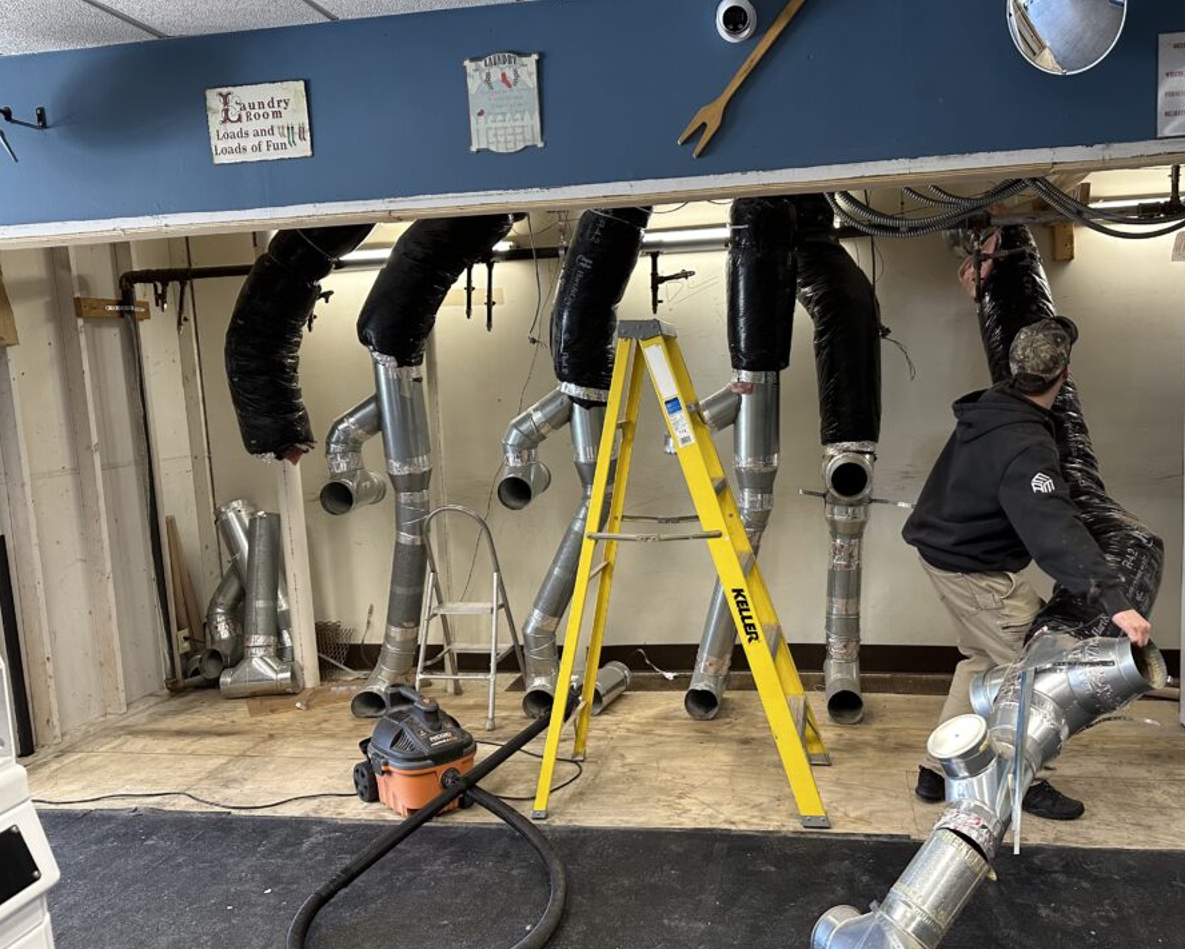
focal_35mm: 27
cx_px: 678
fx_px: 947
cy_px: 487
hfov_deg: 63.8
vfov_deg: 53.2
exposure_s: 1/60
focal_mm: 6.86
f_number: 1.78
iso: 250
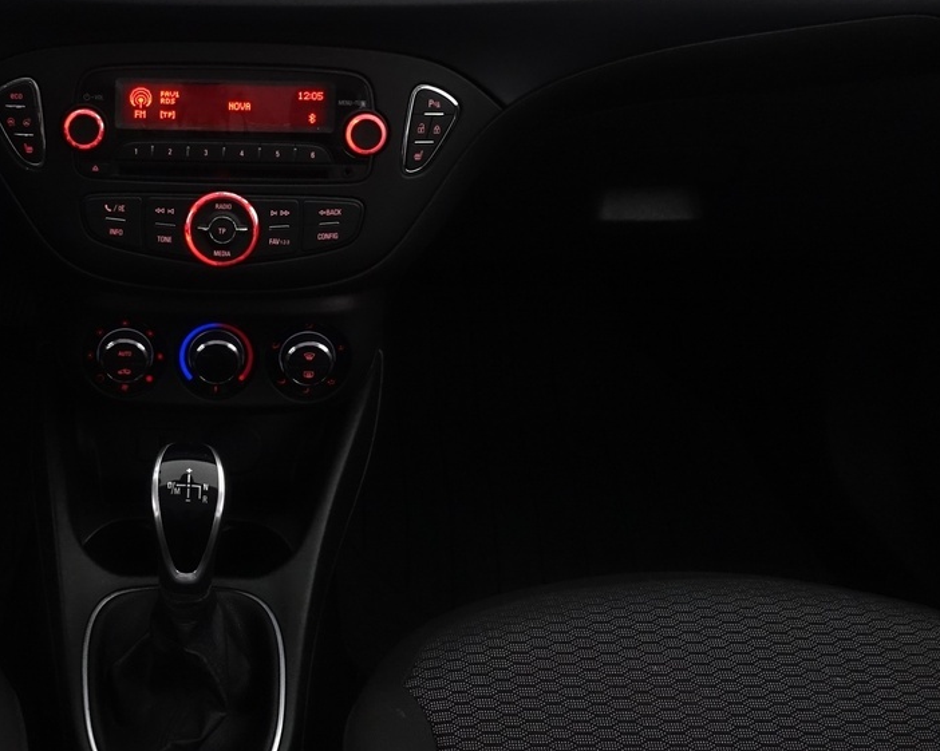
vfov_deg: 28.8
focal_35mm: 52
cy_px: 212
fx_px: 1446
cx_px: 158
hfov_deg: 34.6
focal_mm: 8.8
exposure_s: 1/40
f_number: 3.5
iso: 1000
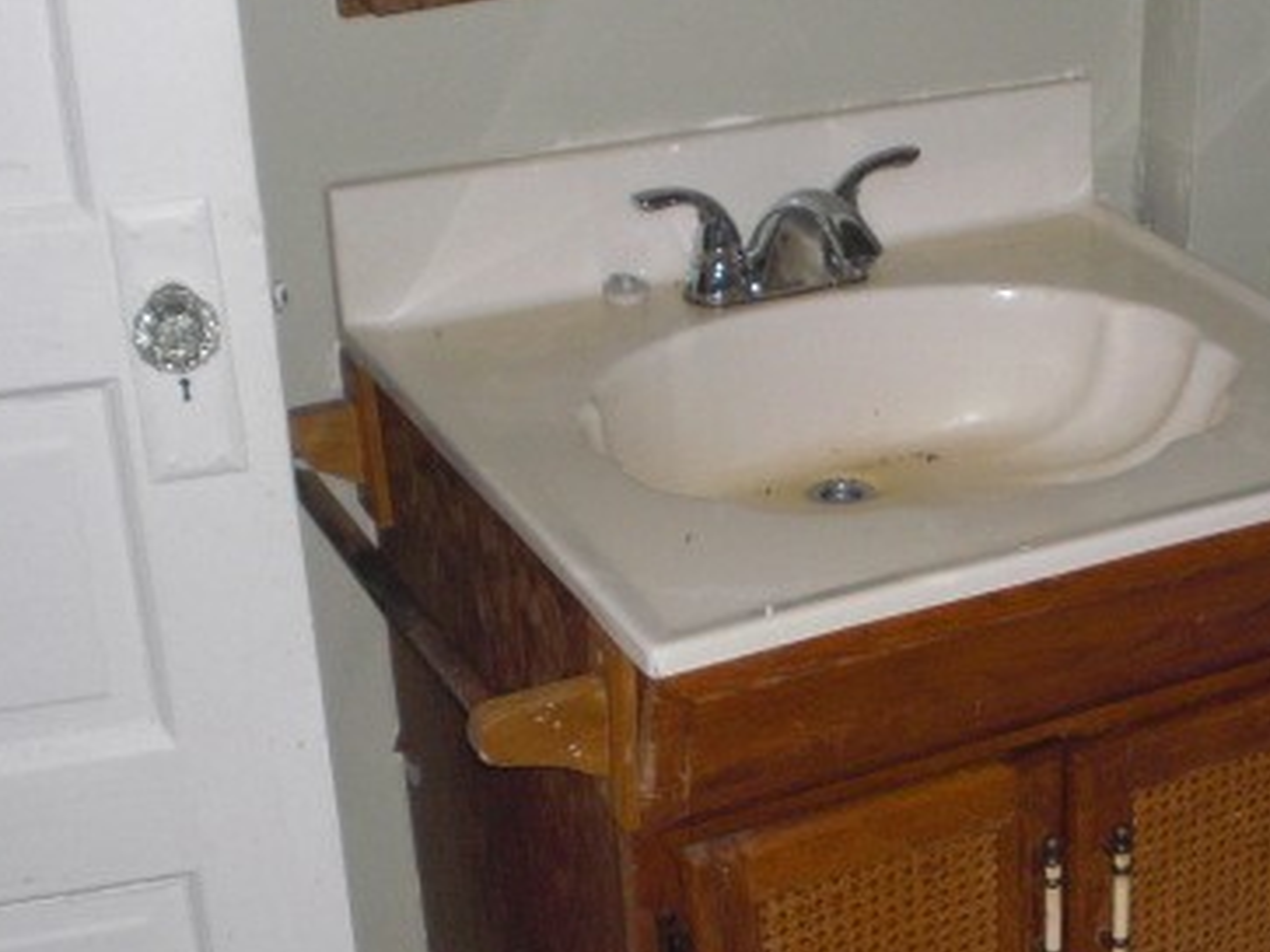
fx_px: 2457
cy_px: 584
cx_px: 1015
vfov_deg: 21.9
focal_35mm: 67
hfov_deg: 28.4
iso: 200
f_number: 3.1
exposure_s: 1/60
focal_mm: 6.3
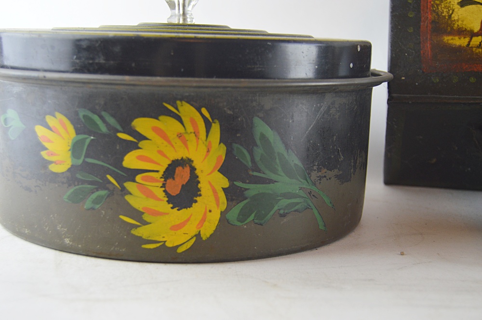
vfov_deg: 25.7
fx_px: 702
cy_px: 160
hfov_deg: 37.9
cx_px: 241
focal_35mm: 52
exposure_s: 1/60
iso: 560
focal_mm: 35
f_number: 4.5
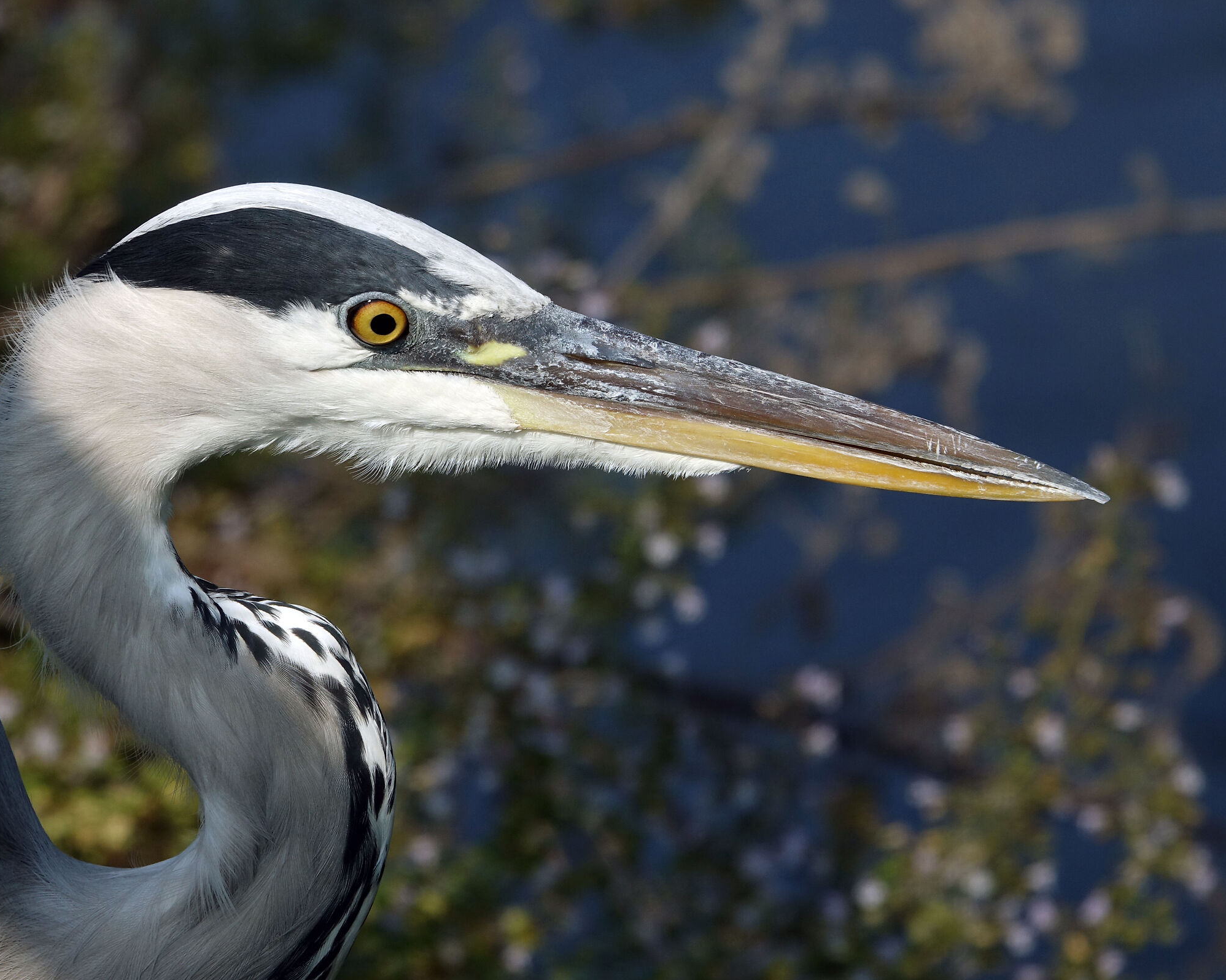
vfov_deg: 2.7
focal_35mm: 564
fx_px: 20462
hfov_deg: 3.4
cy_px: 490
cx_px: 514
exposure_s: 1/1000
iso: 200
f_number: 7.1
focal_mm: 183.43
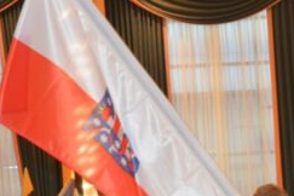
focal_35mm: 275
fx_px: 2246
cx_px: 402
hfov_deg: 7.4
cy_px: 255
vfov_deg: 5.0
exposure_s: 1/60
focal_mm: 62
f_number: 4.5
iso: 900
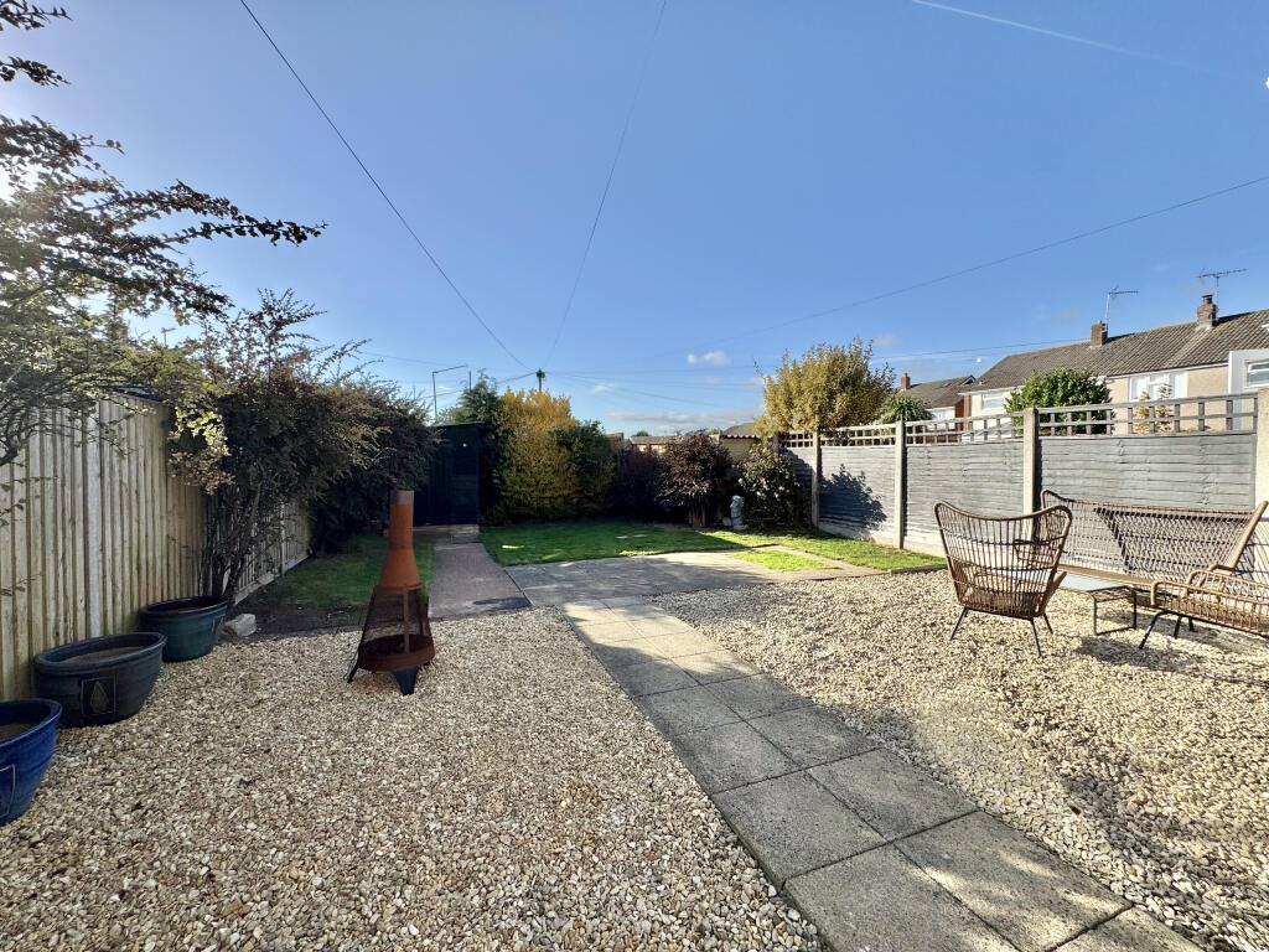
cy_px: 476
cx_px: 634
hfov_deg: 102.1
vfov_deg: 85.7
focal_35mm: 14
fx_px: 513
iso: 50
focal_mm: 2.22
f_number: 2.2
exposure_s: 1/1832
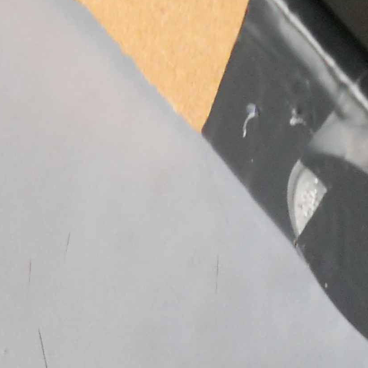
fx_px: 1732
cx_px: 368
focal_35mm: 144
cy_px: 185
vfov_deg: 12.1
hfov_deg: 12.0
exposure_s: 1/60
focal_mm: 6.72
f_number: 3.1
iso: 400
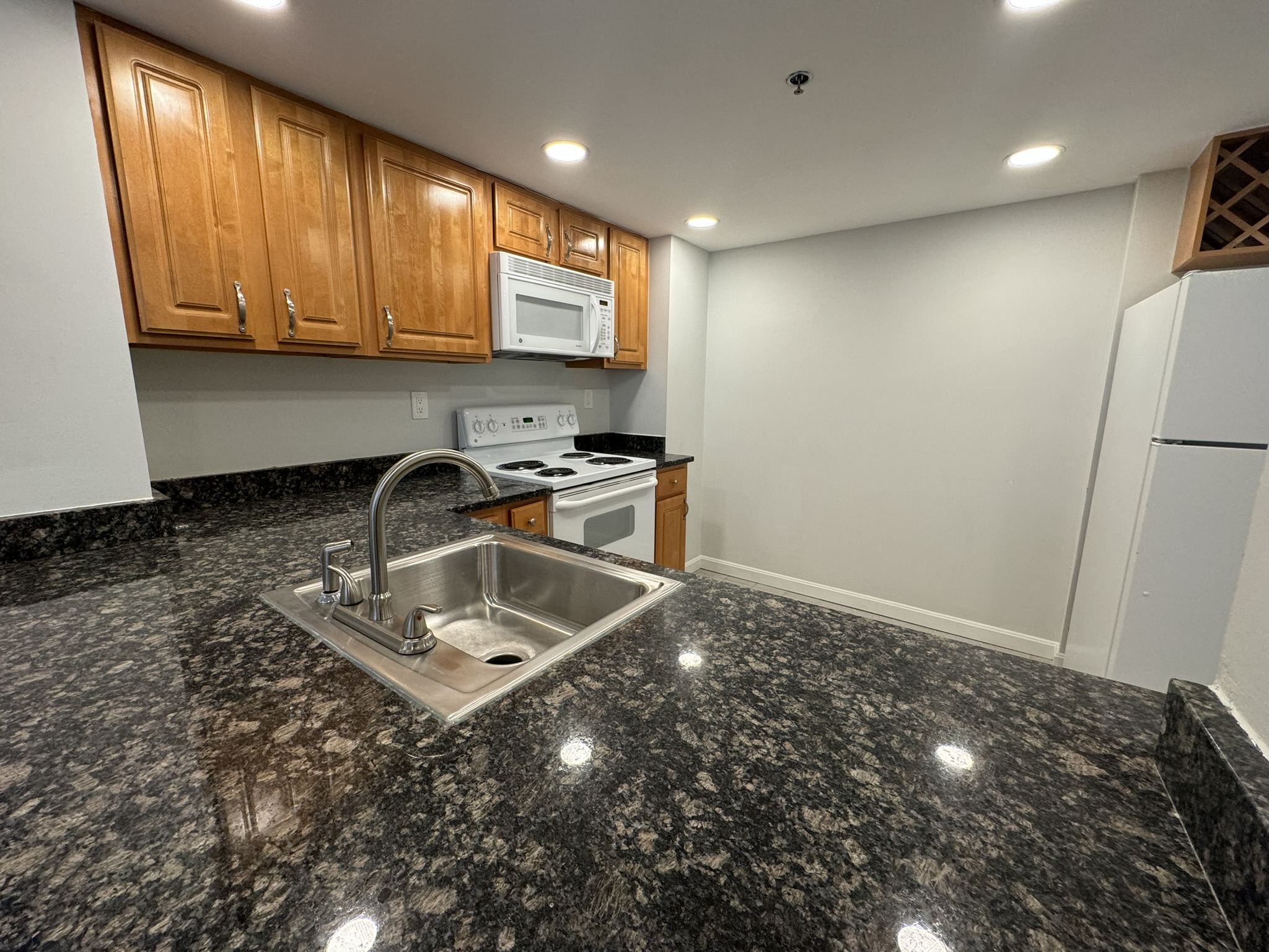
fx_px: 513
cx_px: 634
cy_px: 476
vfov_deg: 85.7
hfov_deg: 102.1
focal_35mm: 14
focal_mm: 2.22
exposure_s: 1/120
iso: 200
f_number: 2.2
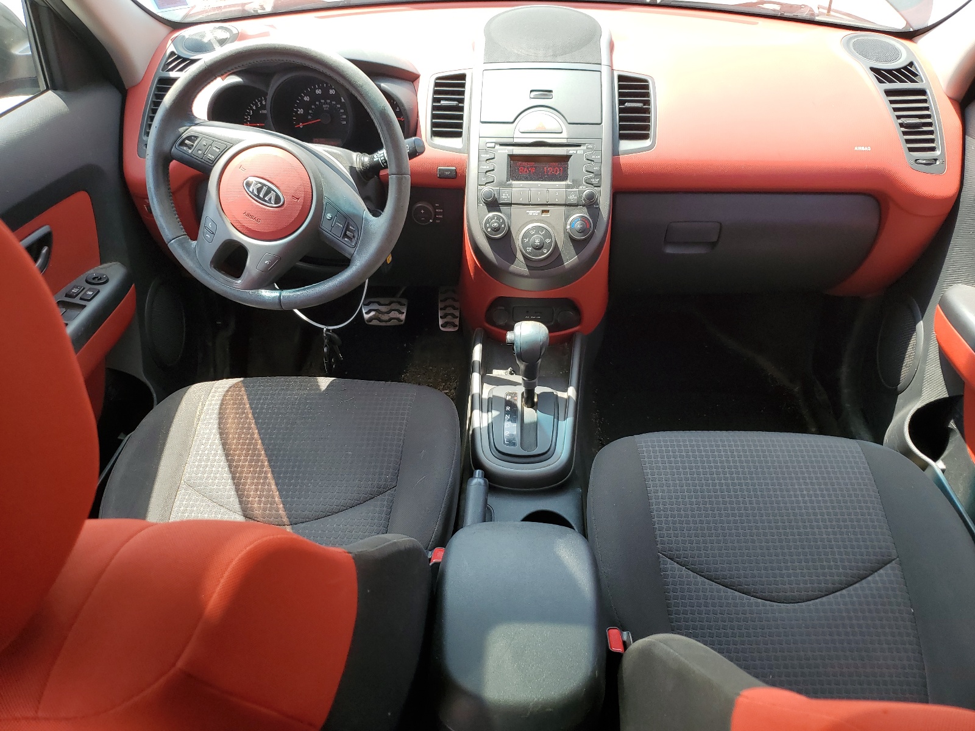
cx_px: 488
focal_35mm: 26
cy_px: 366
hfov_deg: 67.3
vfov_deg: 53.1
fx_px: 732
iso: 50
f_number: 1.5
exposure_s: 1/370
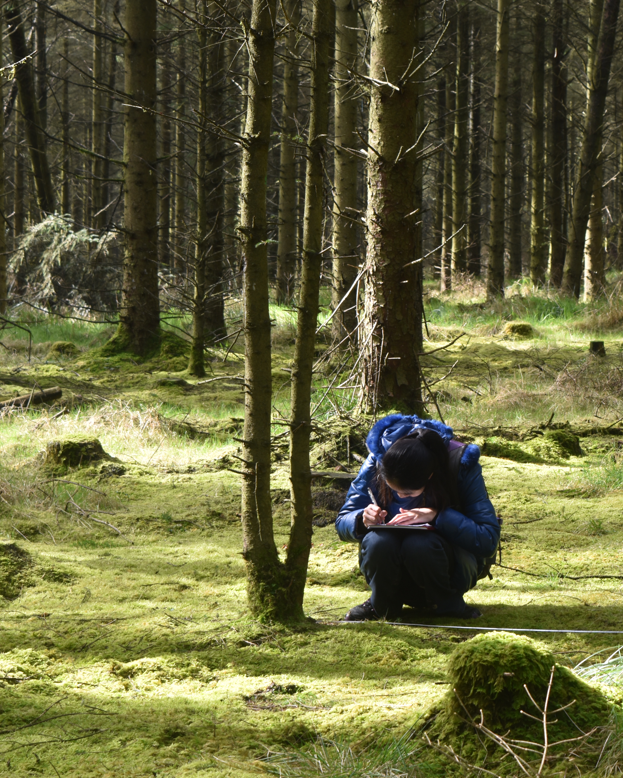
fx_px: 2690
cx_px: 329
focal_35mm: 117
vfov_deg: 16.5
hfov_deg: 13.2
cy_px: 389
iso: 100
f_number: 9
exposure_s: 1/40
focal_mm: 55
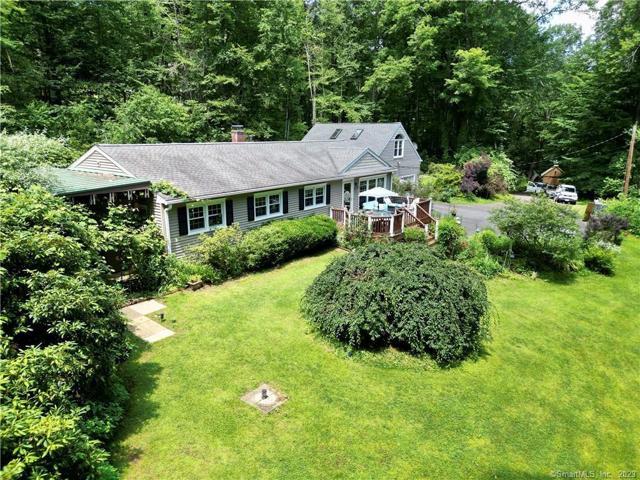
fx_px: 444
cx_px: 320
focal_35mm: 24
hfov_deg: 71.6
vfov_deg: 56.8
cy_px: 240
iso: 100
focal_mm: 6.72
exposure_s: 1/640
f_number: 1.7
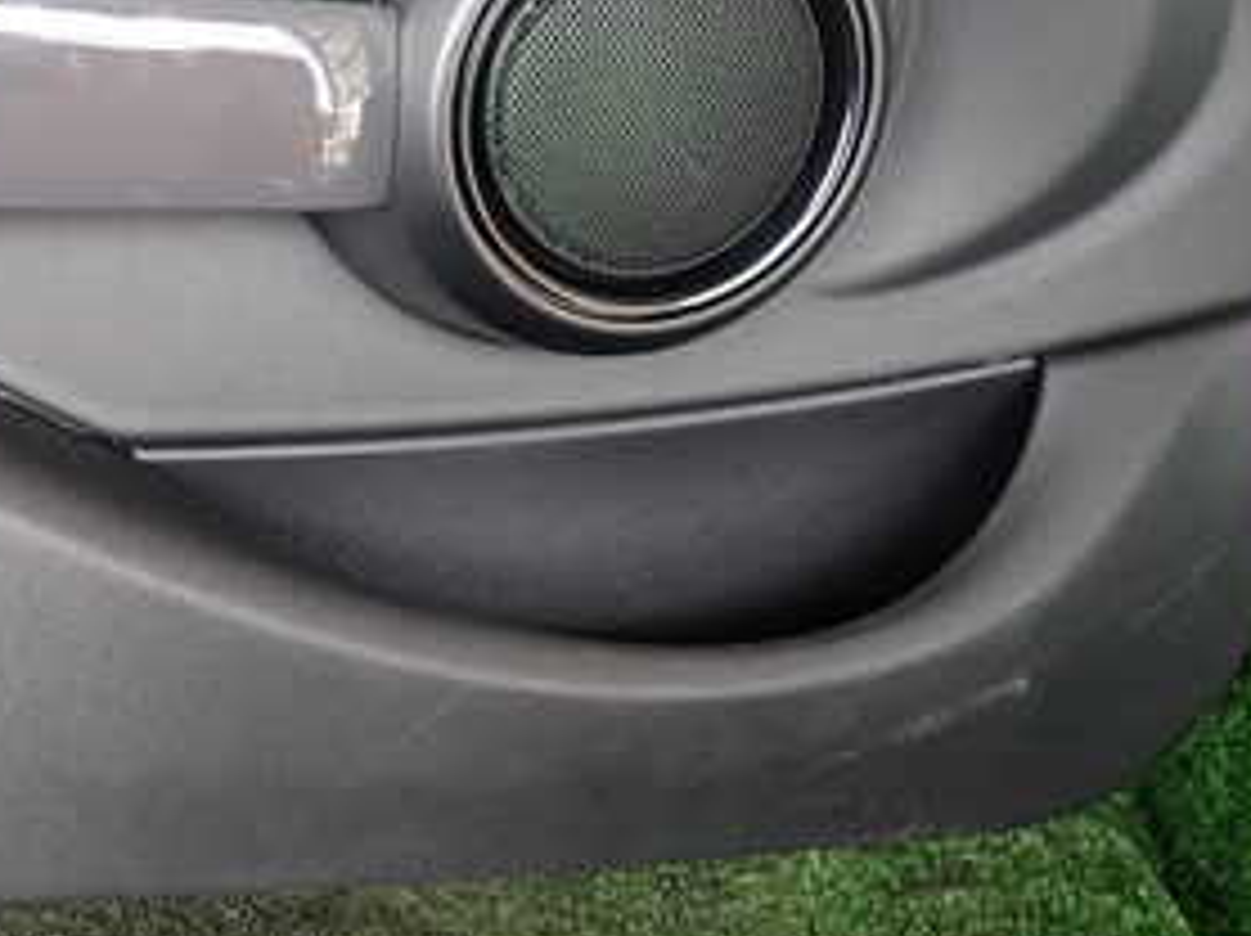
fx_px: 1950
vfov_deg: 26.7
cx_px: -14
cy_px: 252
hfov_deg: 32.6
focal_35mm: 54
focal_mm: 4.5
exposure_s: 1/40
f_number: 2
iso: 200
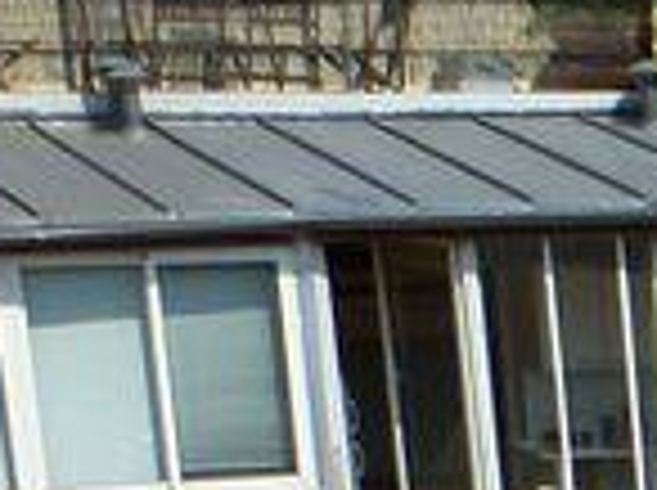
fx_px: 3733
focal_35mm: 197
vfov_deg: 6.9
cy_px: 1407
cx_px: 1876
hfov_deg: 8.6
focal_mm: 4.9
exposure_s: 1/160
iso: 100
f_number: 10
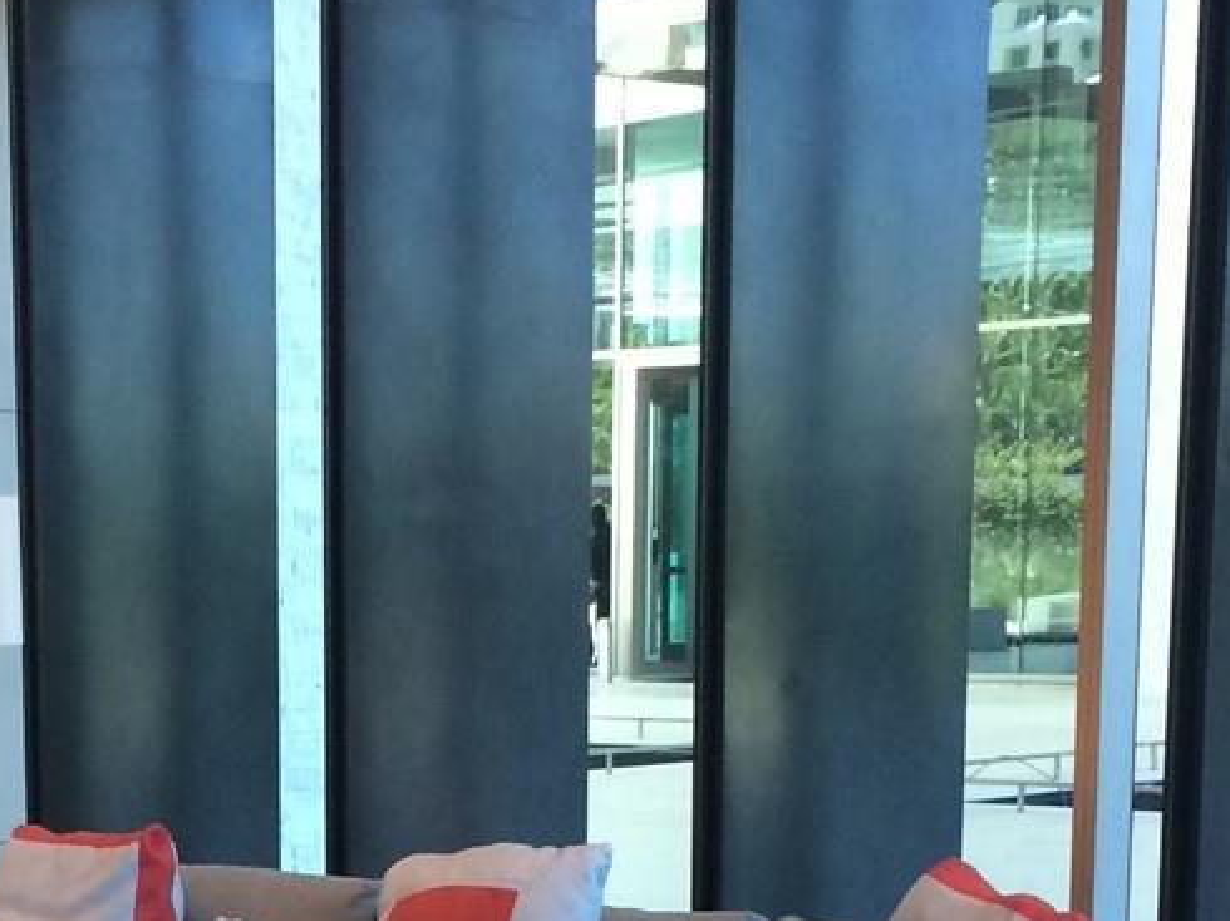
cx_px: 90
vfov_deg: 14.4
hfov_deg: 19.6
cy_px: 1210
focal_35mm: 98
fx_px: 3480
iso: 40
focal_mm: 4.12
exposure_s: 1/40
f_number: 2.2
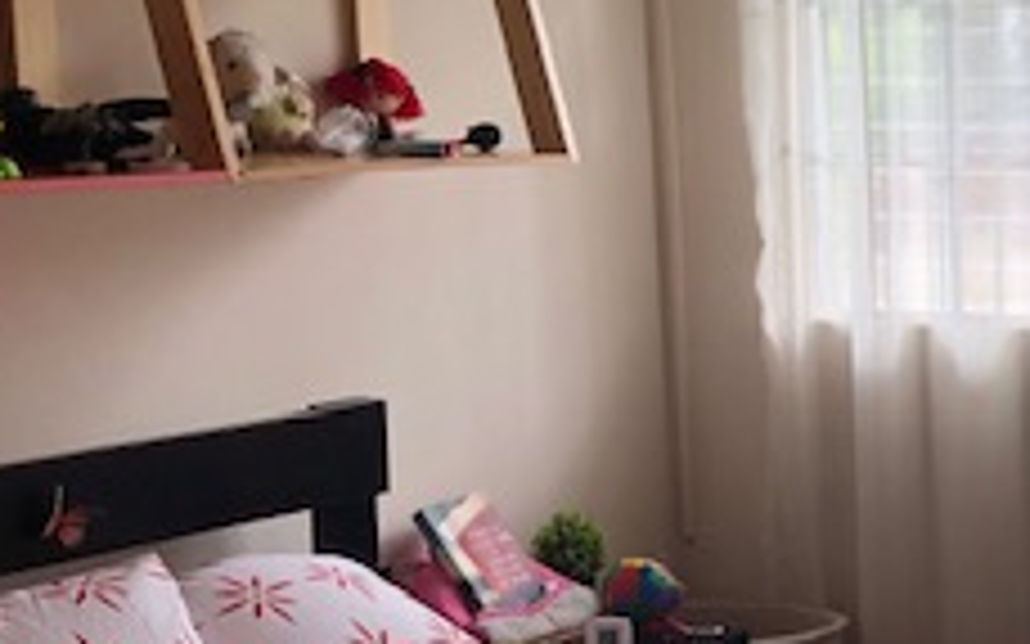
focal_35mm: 83
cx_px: 1192
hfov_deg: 23.1
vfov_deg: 15.7
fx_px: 2329
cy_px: 414
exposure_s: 1/120
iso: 50
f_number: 1.8
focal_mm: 3.99
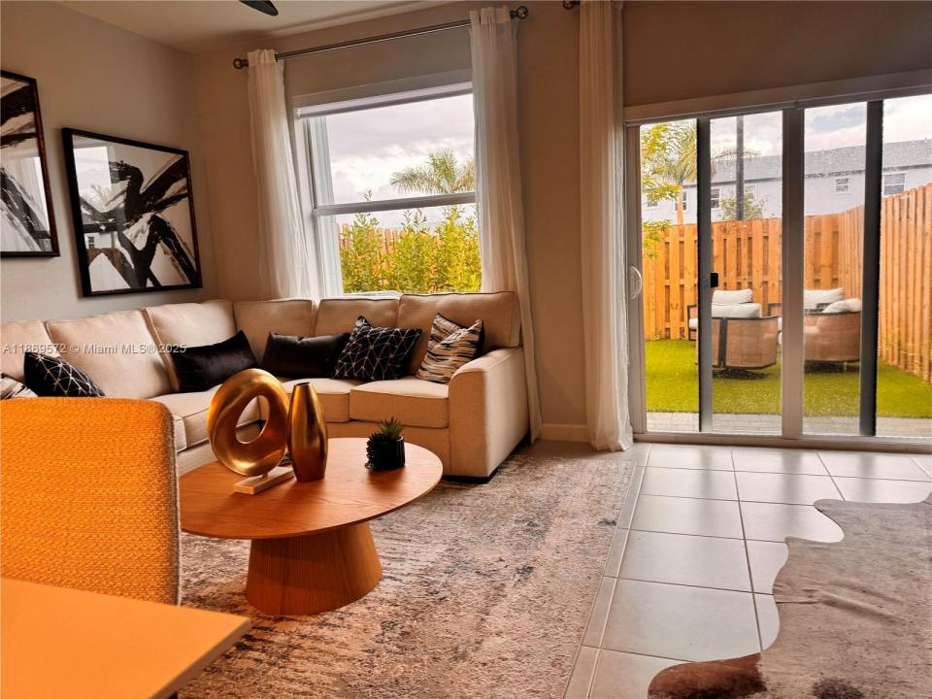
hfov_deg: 71.6
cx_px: 466
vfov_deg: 56.8
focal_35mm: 24
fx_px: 646
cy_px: 350
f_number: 1.78
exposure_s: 1/120
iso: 80
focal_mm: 6.76
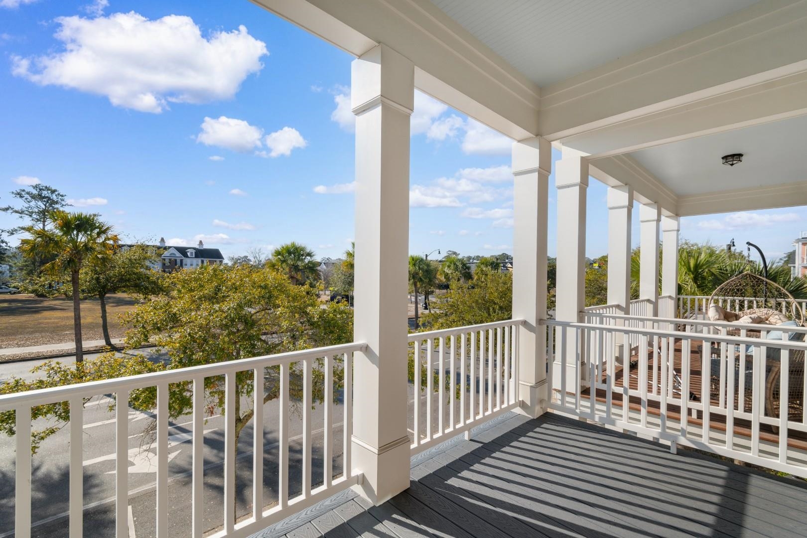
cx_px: 404
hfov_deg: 100.4
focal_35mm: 15
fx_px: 336
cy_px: 269
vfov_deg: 77.3
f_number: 10
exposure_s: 1/400
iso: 100
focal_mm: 10
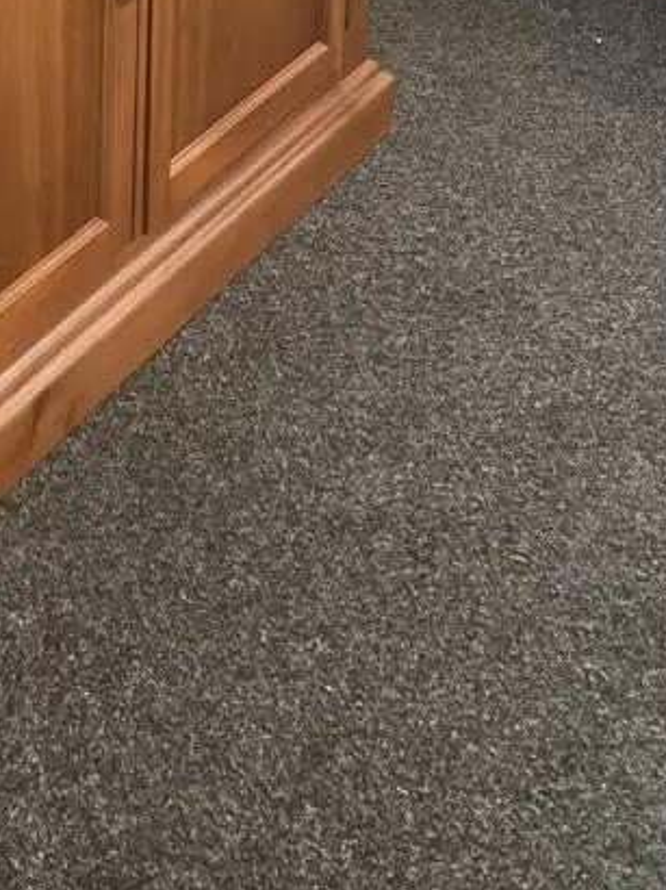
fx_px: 1798
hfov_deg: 19.9
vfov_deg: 25.9
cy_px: -61
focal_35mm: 70
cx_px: -106
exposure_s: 1/50
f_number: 1.8
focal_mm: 3.99
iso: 320
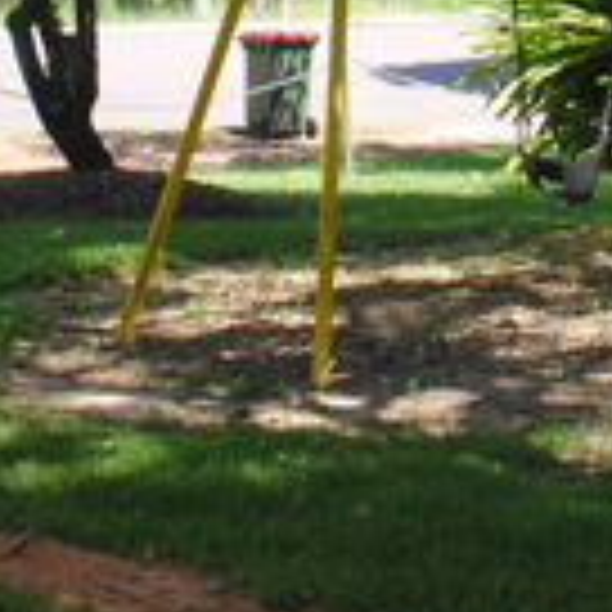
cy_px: -356
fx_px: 3380
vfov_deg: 10.0
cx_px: 576
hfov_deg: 10.3
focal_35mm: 169
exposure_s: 1/125
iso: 100
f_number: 5.6
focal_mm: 20
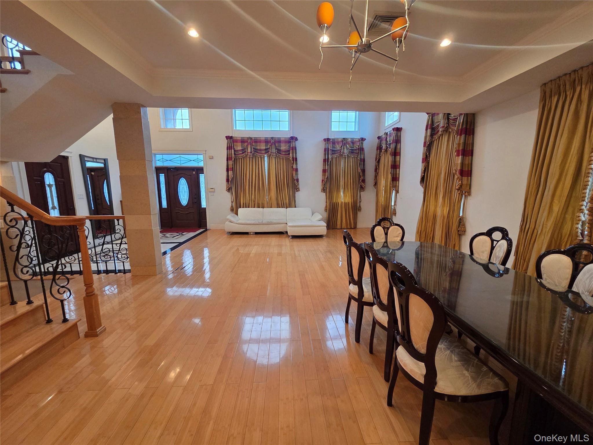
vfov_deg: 89.9
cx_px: 296
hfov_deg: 106.2
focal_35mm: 13
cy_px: 222
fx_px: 223
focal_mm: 2.2
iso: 250
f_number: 2.2
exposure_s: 1/60
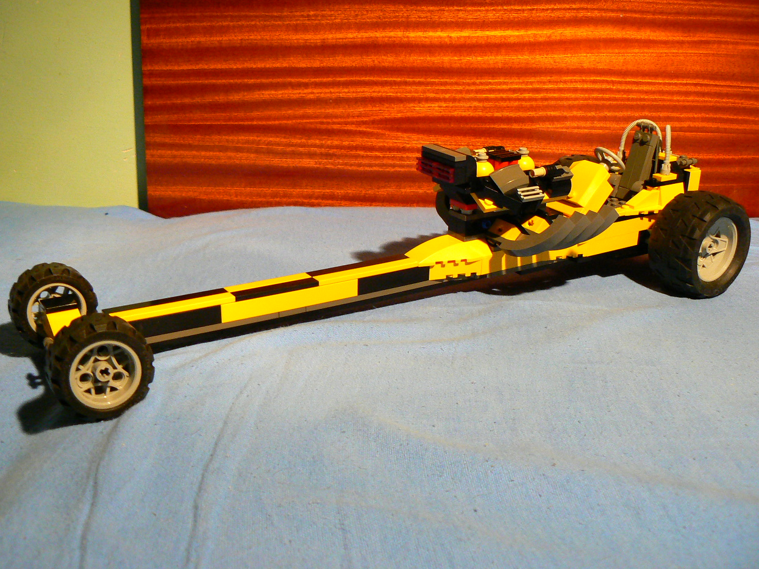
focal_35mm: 37
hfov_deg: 50.1
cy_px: 280
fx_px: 811
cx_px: 371
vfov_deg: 38.7
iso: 200
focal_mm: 6
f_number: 2.8
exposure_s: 1/15
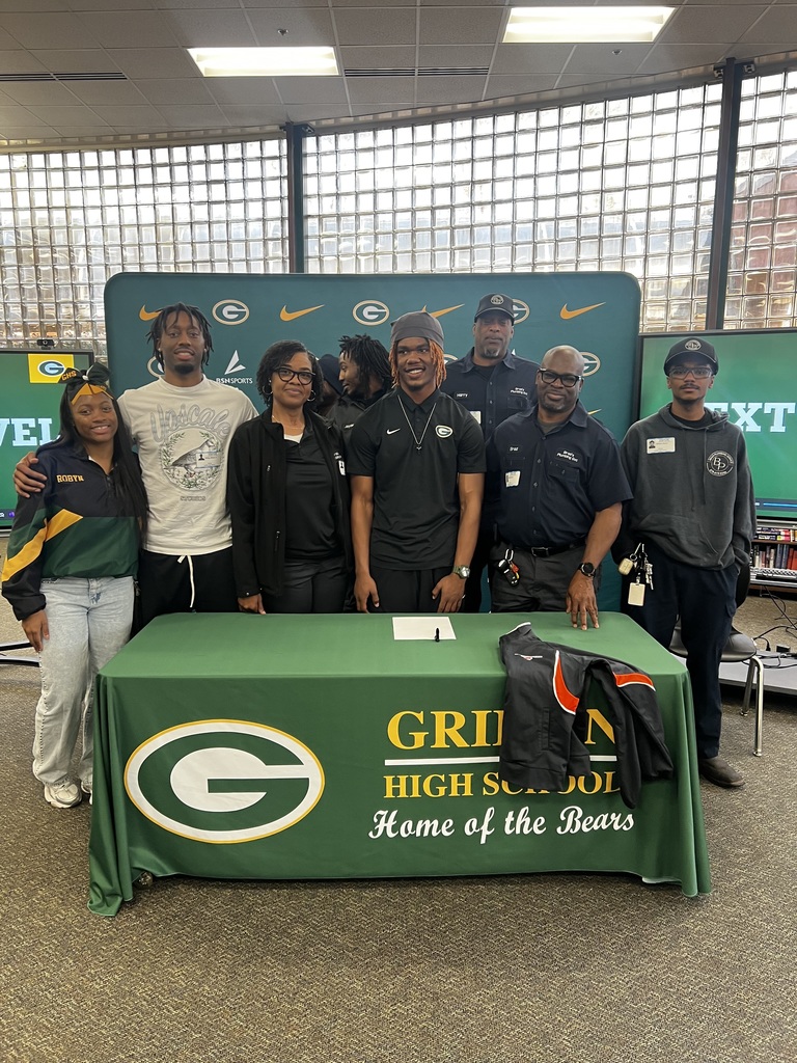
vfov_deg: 67.3
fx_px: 798
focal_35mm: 26
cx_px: 398
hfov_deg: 53.1
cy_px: 532
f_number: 1.5
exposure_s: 1/60
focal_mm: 5.7
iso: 125
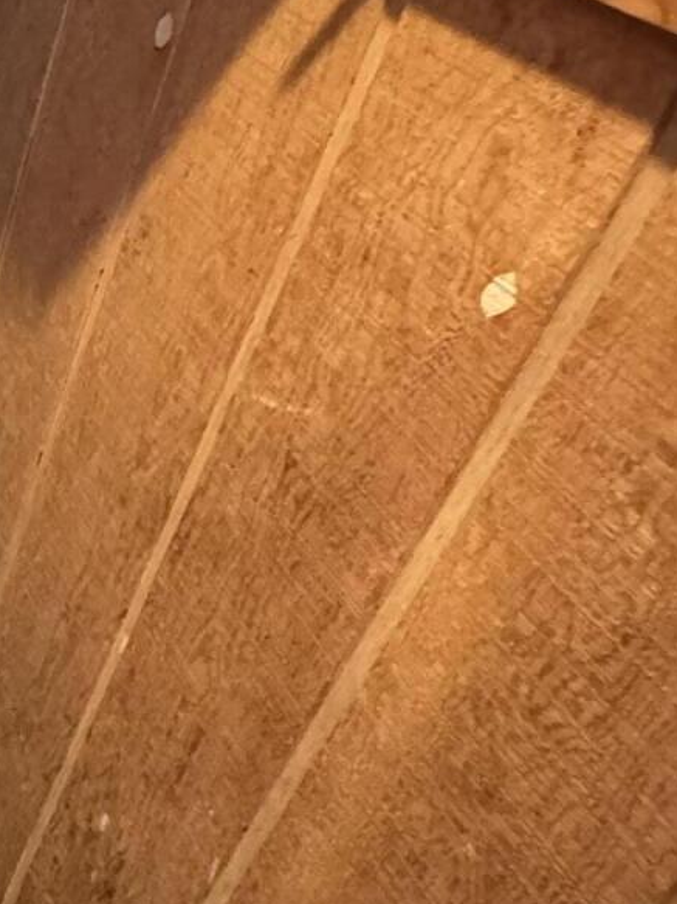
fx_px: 1252
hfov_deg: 21.7
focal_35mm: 48
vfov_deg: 39.6
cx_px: -482
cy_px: 490
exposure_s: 1/40
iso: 1000
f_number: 2.2
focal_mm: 2.22
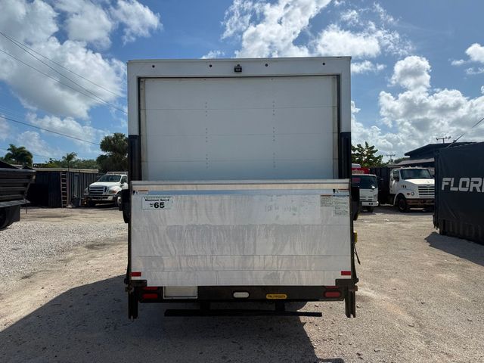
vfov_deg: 56.8
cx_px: 242
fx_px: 336
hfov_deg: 71.6
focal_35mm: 24
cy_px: 182
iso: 80
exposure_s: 1/10309
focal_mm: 6.76
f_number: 1.78
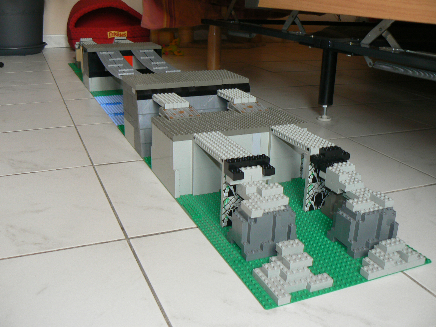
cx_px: 218
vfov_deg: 39.7
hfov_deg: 51.4
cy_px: 164
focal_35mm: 36
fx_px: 453
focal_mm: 6
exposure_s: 1/10
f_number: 2.8
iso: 100
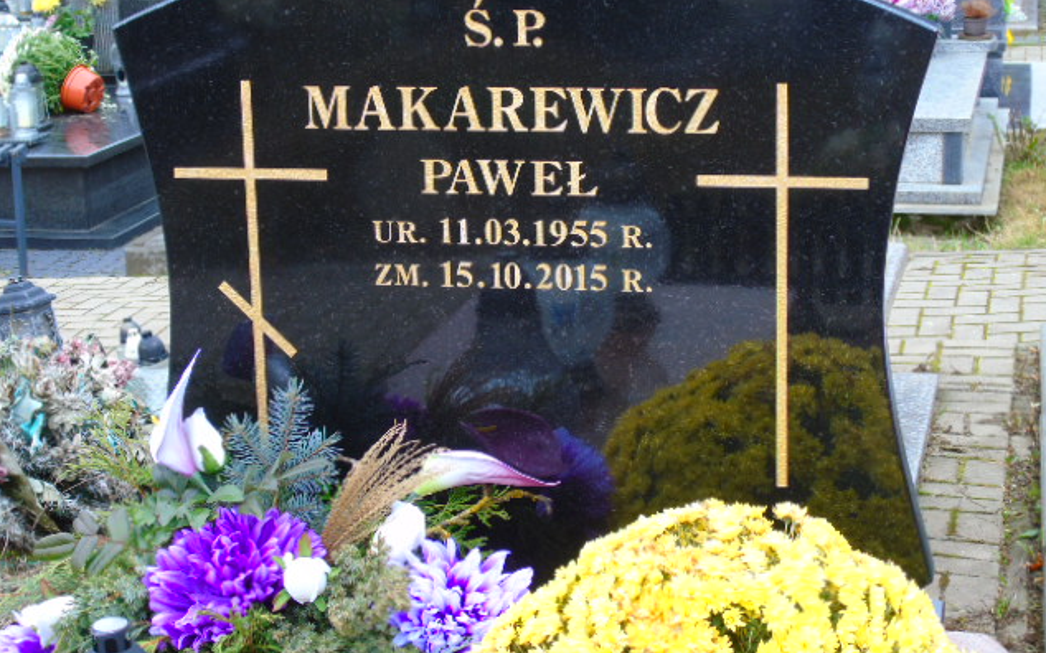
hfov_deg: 27.1
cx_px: 523
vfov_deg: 17.1
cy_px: 300
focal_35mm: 76
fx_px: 2166
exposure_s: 1/30
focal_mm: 13
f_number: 4.7
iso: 80
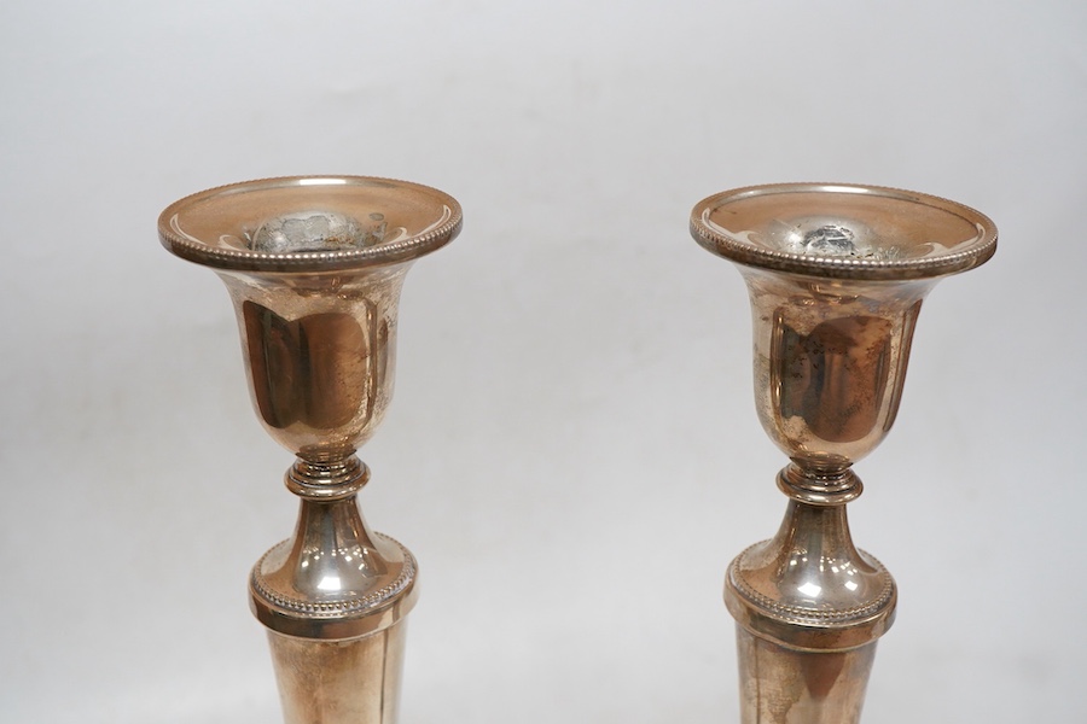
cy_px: 362
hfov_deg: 43.6
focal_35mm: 45
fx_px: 1359
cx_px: 544
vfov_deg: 29.9
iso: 1250
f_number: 10
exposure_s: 1/125
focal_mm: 30
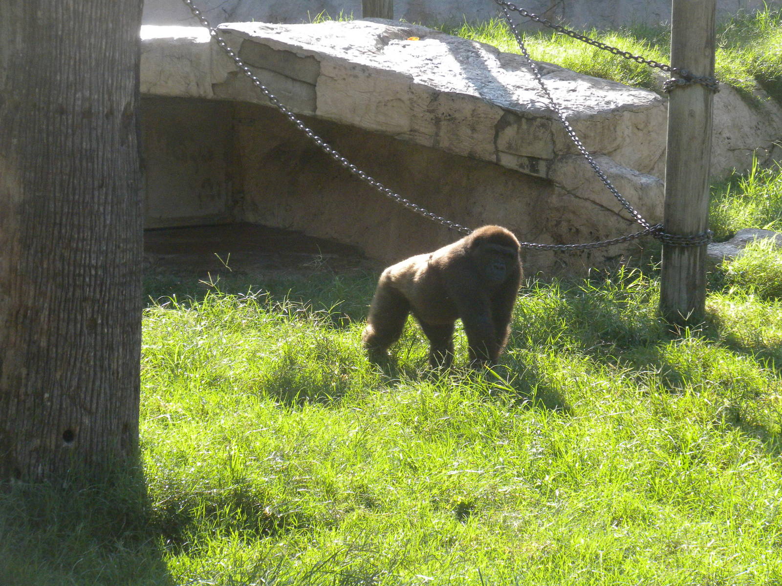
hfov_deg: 16.6
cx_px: 391
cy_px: 293
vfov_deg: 12.5
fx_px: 2688
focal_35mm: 119
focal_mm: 21
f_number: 5.1
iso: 315
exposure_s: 1/500
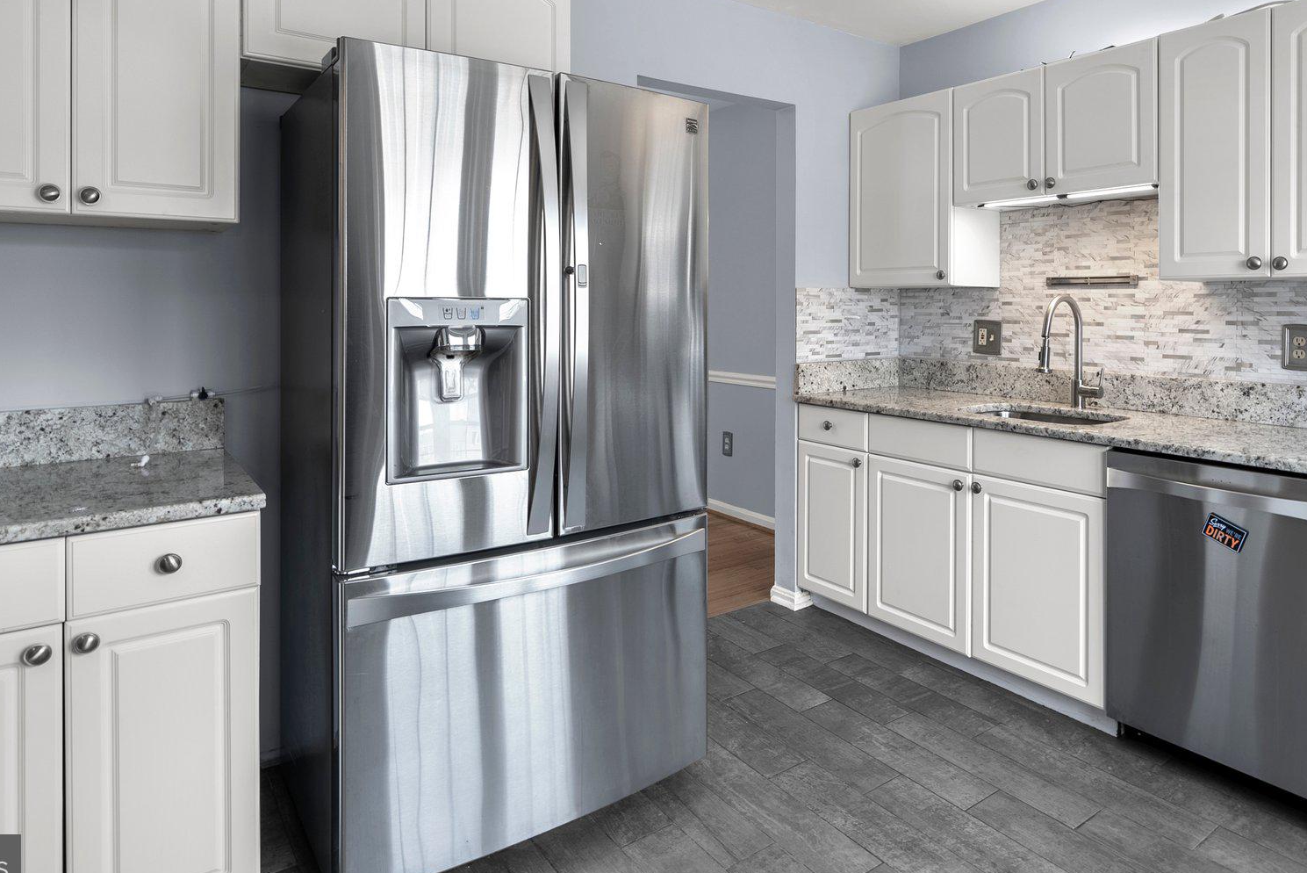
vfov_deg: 56.2
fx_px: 799
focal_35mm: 22
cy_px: 298
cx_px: 725
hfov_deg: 78.3
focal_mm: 16
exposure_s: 1/4
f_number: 8
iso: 160
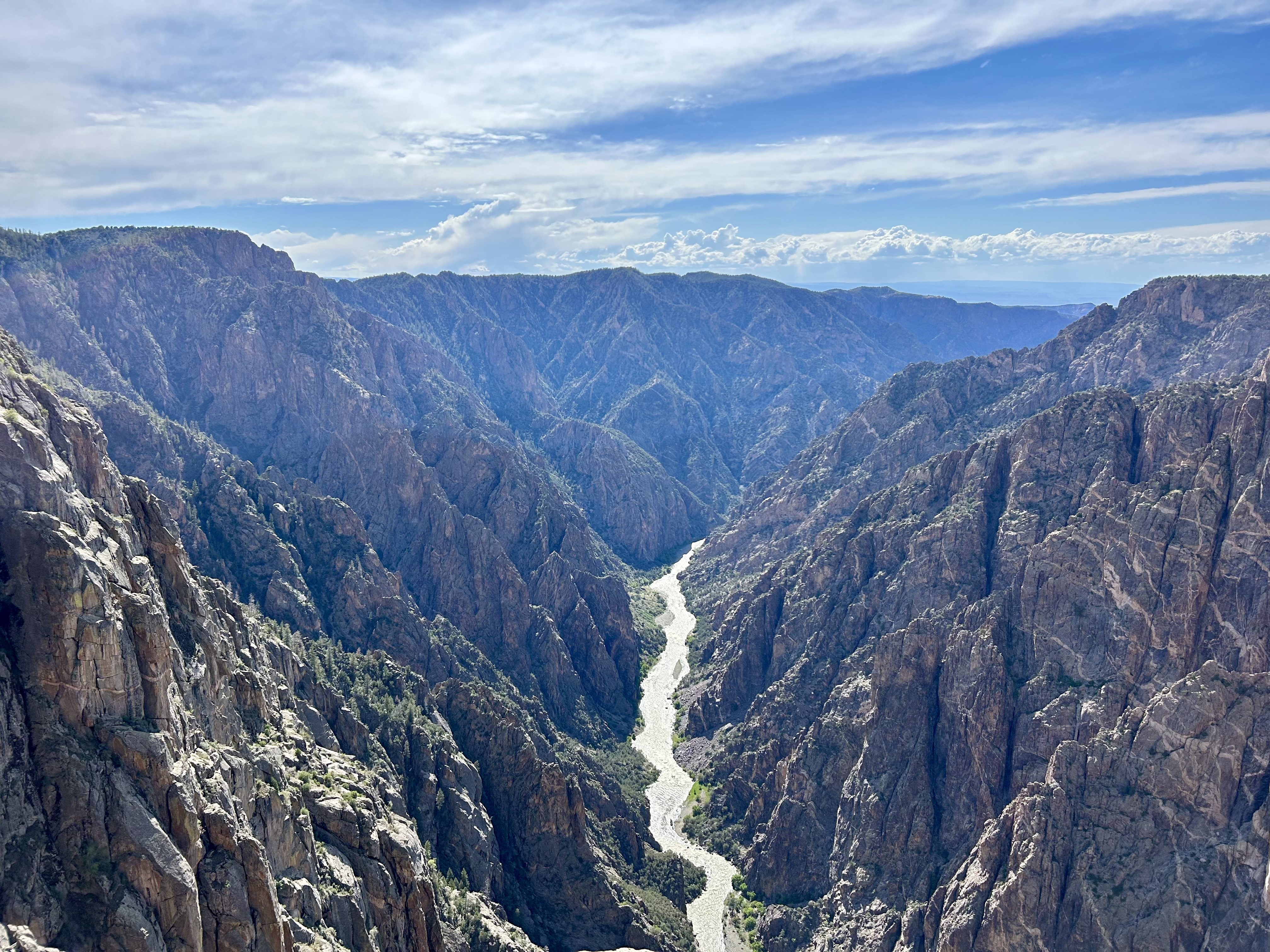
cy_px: 476
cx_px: 635
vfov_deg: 53.1
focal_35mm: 26
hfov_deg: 67.3
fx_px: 954
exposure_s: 1/5587
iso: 50
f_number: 1.5
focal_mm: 5.7
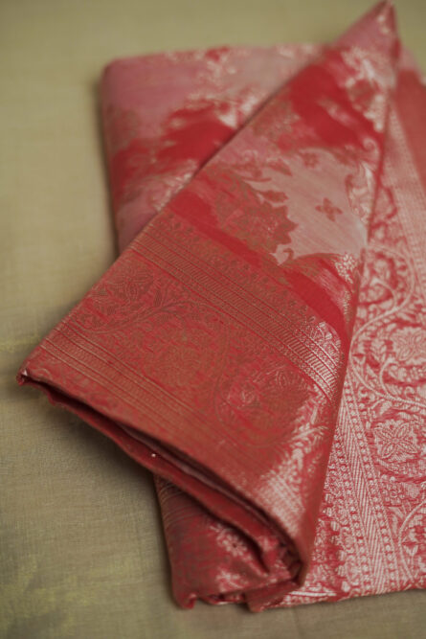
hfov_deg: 27.0
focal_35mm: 50
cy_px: 320
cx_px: 213
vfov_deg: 39.6
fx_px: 887
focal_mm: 50
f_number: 2.5
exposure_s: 1/125
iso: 320
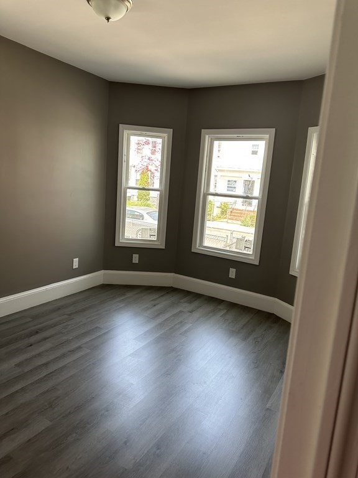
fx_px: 331
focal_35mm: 24
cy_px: 239
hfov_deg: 56.8
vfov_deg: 71.6
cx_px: 179
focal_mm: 6.86
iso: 125
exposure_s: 1/136
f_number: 1.78
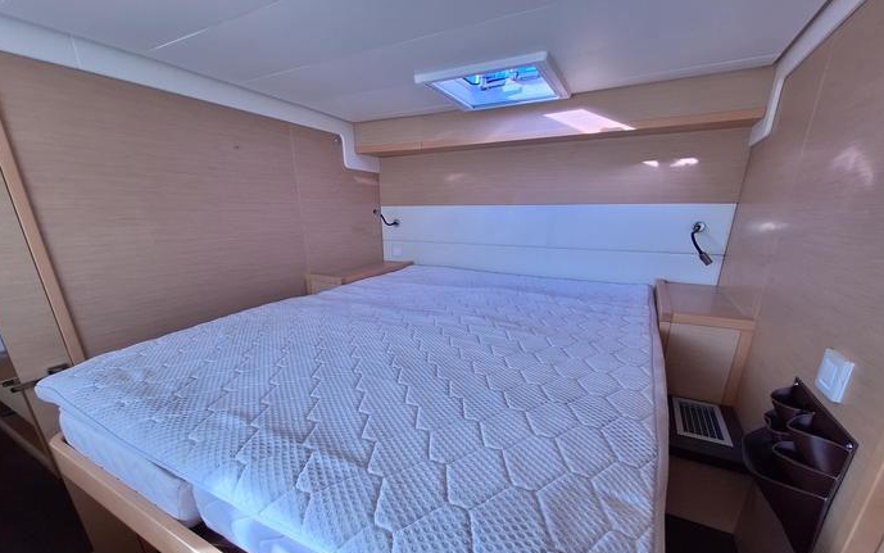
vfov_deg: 77.7
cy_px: 334
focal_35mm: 14
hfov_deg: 105.3
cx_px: 441
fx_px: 337
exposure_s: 1/101
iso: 40
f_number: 2.2
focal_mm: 1.74
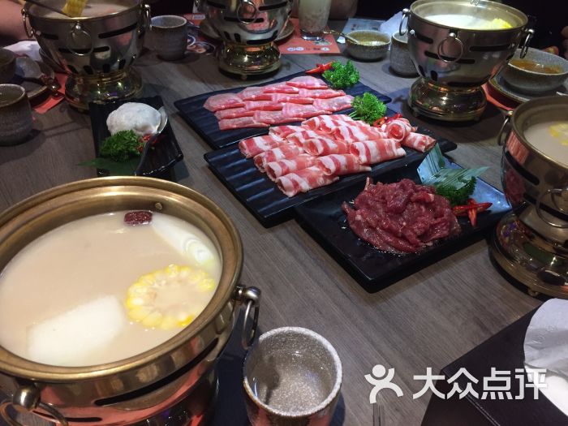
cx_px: 284
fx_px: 476
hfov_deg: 61.7
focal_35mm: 29
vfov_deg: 48.2
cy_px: 213
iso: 80
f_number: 2.2
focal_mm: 4.15
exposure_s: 1/33
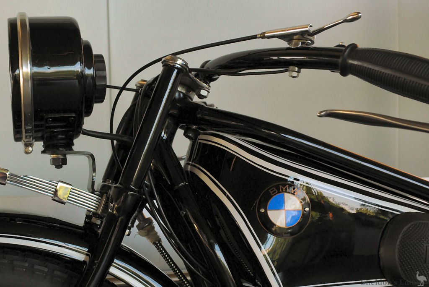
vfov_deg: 53.2
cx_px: 214
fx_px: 286
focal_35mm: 24
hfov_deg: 73.7
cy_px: 144
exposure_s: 1/125
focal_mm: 24
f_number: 5.6
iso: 1000
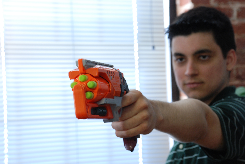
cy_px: 82
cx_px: 122
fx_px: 767
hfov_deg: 18.2
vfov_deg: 12.2
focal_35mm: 112
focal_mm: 75
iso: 400
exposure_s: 1/5
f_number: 8
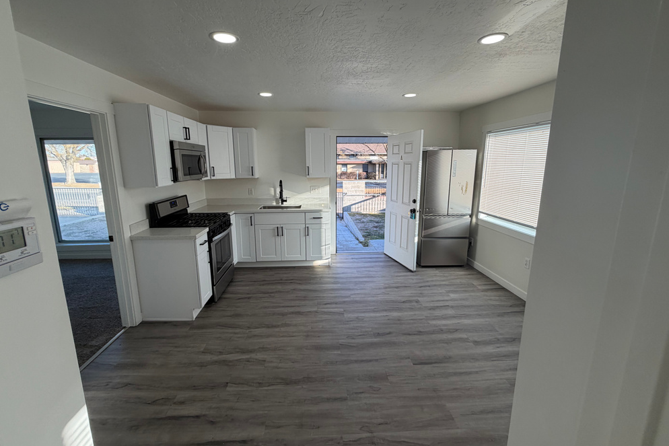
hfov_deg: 100.4
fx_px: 279
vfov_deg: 77.3
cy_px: 213
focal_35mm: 15
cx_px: 329
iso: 32
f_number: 2.2
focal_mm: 2.22
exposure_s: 1/120
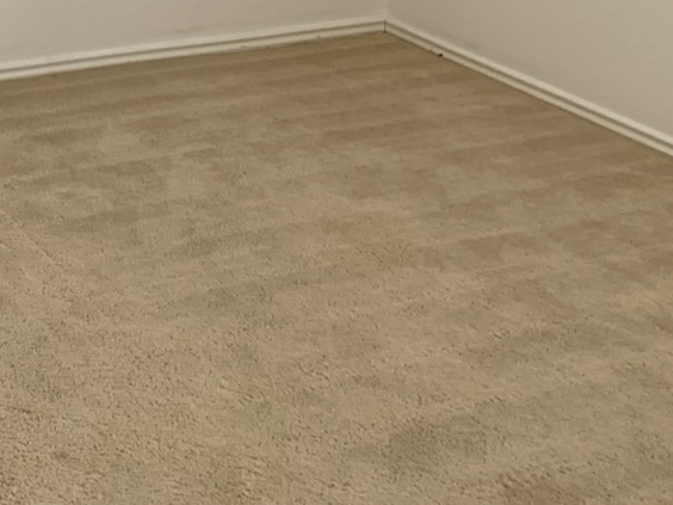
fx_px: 1516
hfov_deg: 22.4
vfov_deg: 17.4
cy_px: -201
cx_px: -205
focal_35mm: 78
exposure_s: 1/60
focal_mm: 4.25
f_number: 1.8
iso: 200
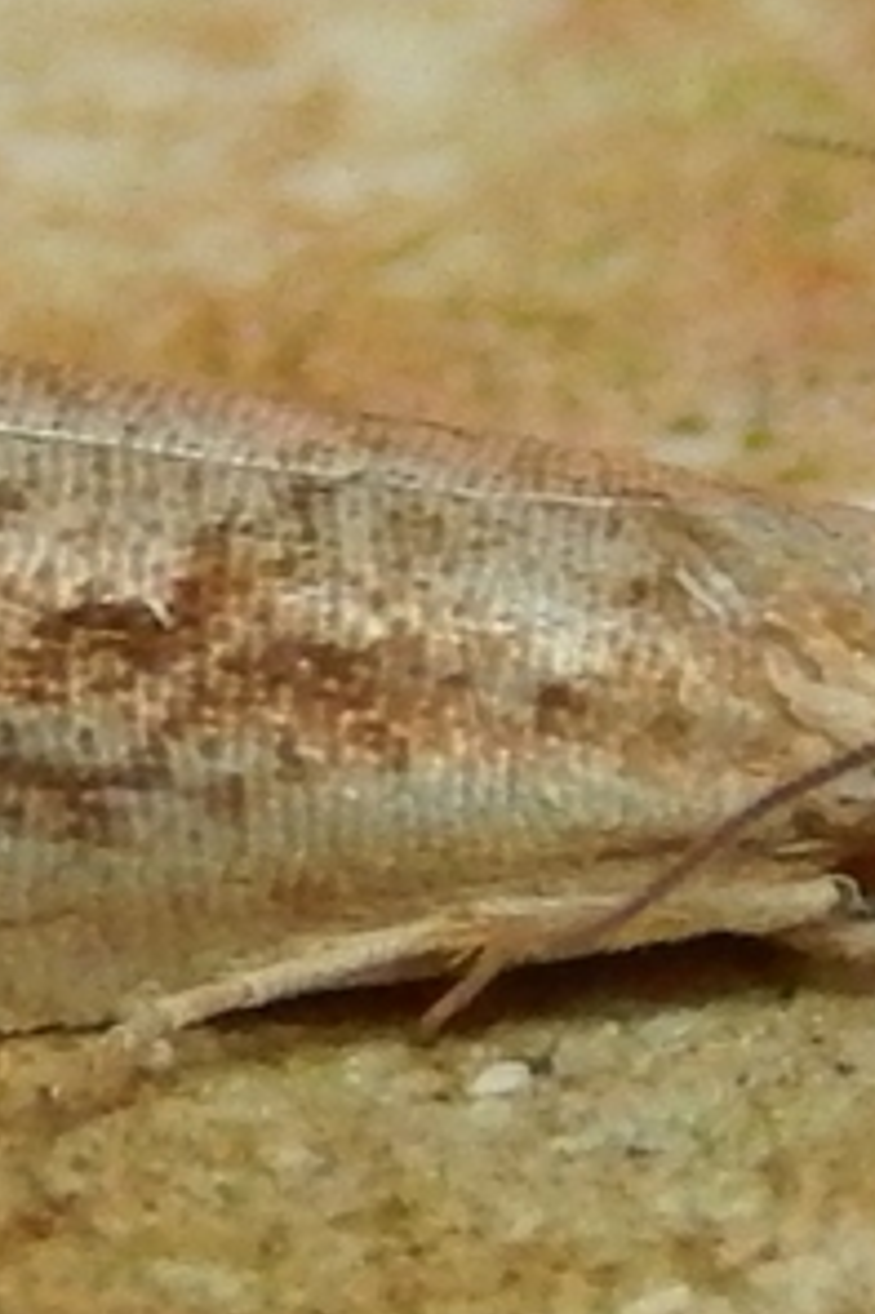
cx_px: 160
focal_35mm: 371
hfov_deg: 3.7
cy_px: 666
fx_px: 13541
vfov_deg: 5.6
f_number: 4.8
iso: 400
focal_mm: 23.4
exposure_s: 1/200
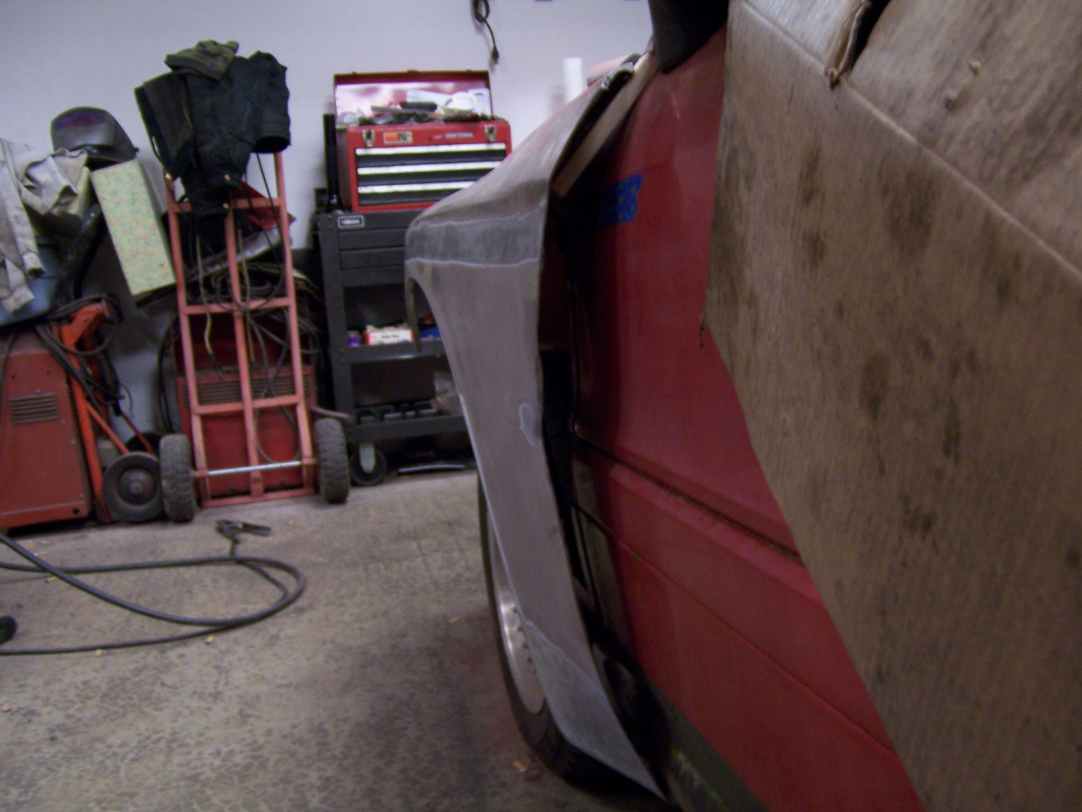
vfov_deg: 42.9
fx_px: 1031
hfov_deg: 55.4
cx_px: 541
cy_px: 406
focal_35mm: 33
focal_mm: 5.5
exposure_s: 1/8
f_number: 3.4
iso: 140
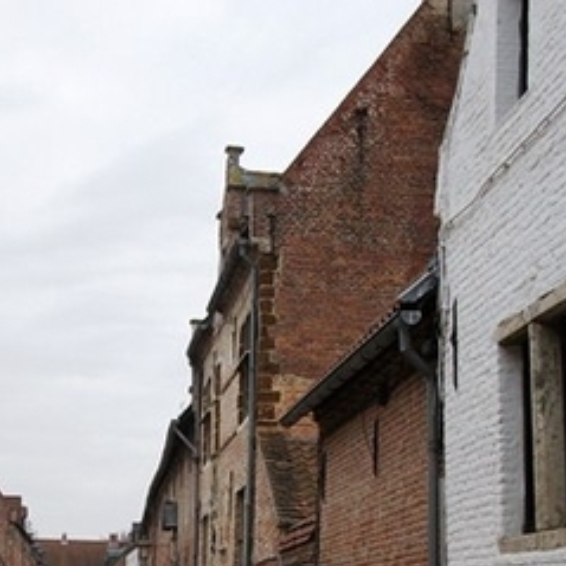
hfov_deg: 24.2
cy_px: 495
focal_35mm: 71
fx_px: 1313
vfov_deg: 23.7
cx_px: 171
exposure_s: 1/400
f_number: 2.9
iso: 80
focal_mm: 5.7
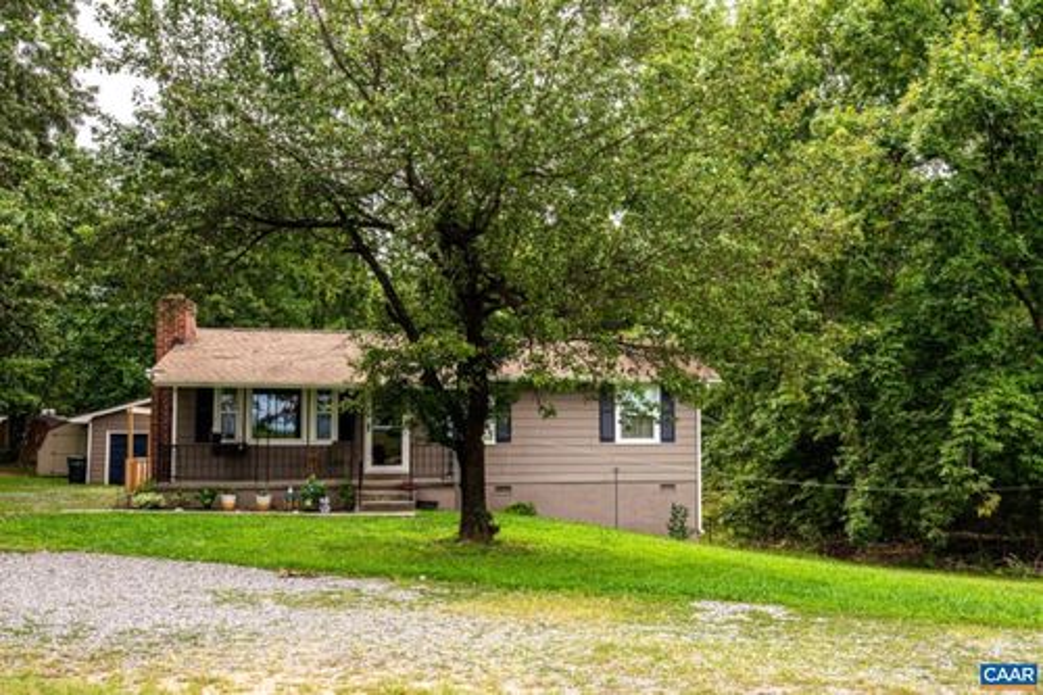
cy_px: 348
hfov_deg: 61.9
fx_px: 869
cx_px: 522
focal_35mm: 30
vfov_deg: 43.6
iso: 360
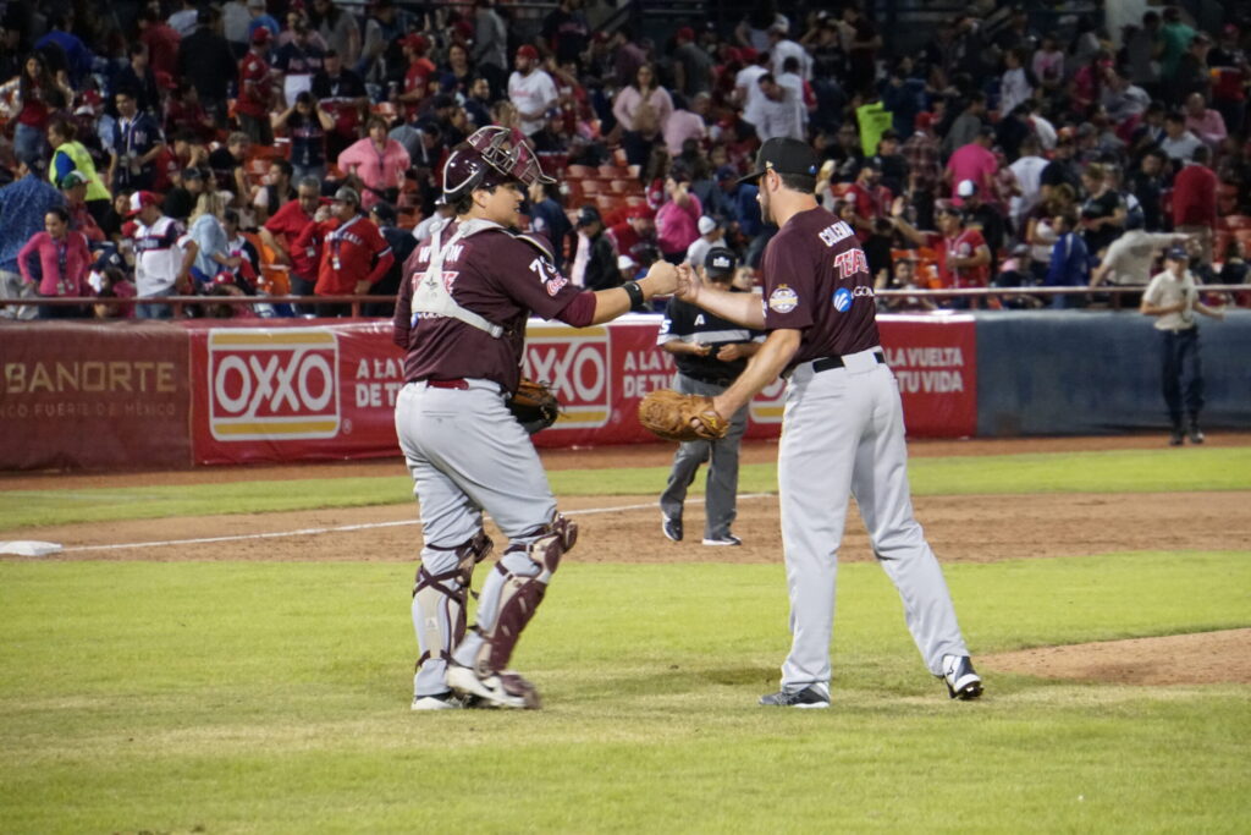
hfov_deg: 8.0
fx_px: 8966
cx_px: 626
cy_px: 418
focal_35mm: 258
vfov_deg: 5.3
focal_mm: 172
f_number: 6.3
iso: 6400
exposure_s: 1/160
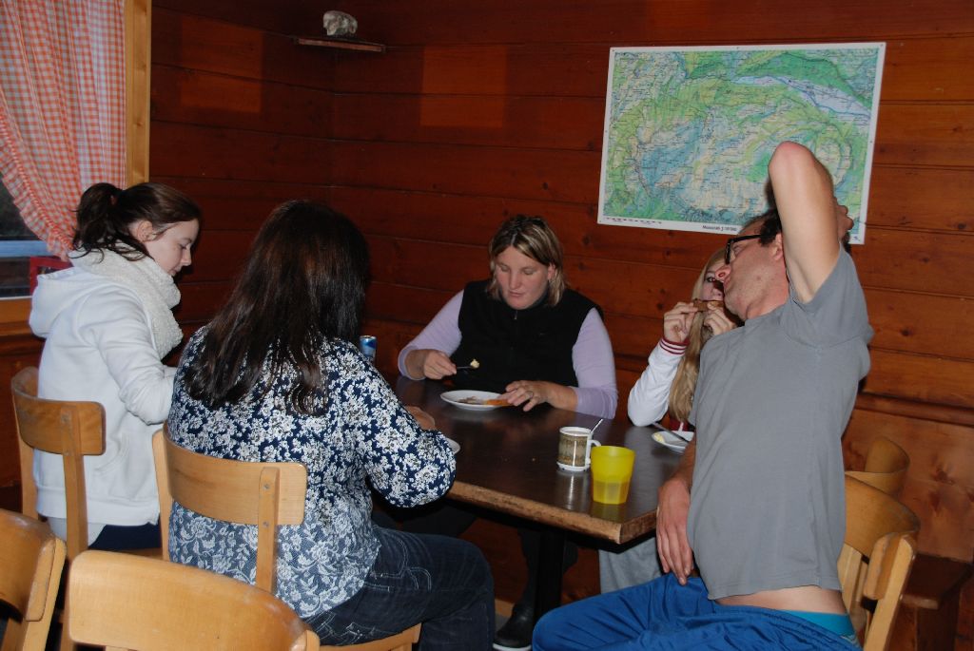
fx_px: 1178
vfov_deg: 30.9
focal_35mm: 44
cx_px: 487
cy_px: 326
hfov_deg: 44.9
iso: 200
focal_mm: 29
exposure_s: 1/60
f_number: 4.2
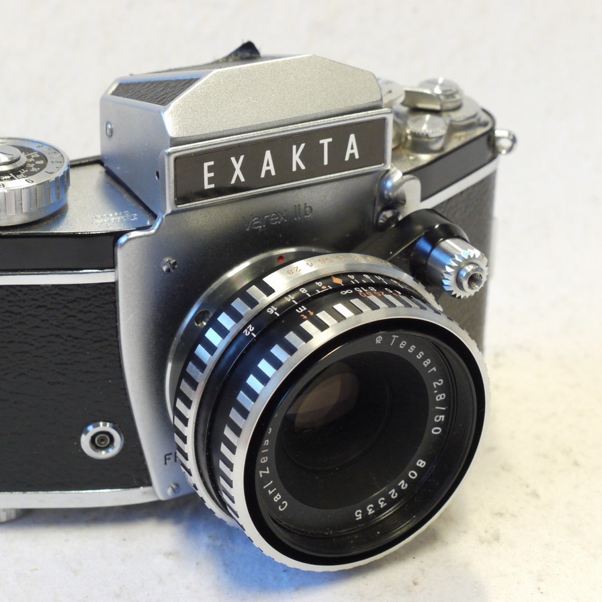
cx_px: 251
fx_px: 1771
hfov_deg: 19.3
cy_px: 302
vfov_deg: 19.3
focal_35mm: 90
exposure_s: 1/20
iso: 800
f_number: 8
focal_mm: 38
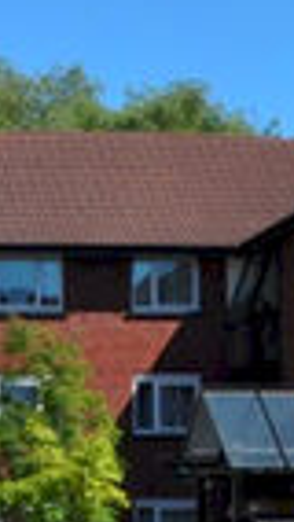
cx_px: -187
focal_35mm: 170
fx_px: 2353
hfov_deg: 7.0
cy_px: 450
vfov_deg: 12.6
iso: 200
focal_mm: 22
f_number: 9
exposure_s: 1/320
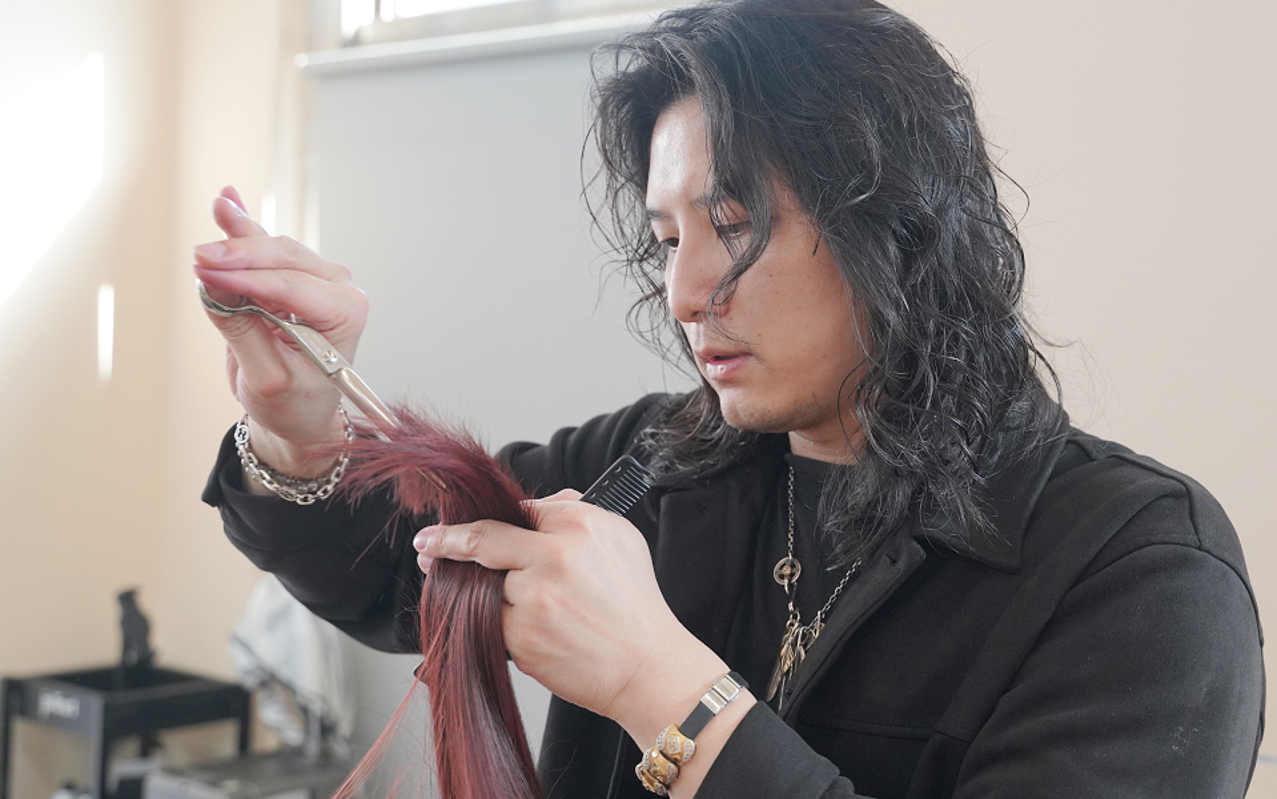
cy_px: 348
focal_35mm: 51
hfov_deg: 39.4
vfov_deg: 25.3
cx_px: 756
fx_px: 1775
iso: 1600
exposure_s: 1/160
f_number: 4
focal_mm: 40
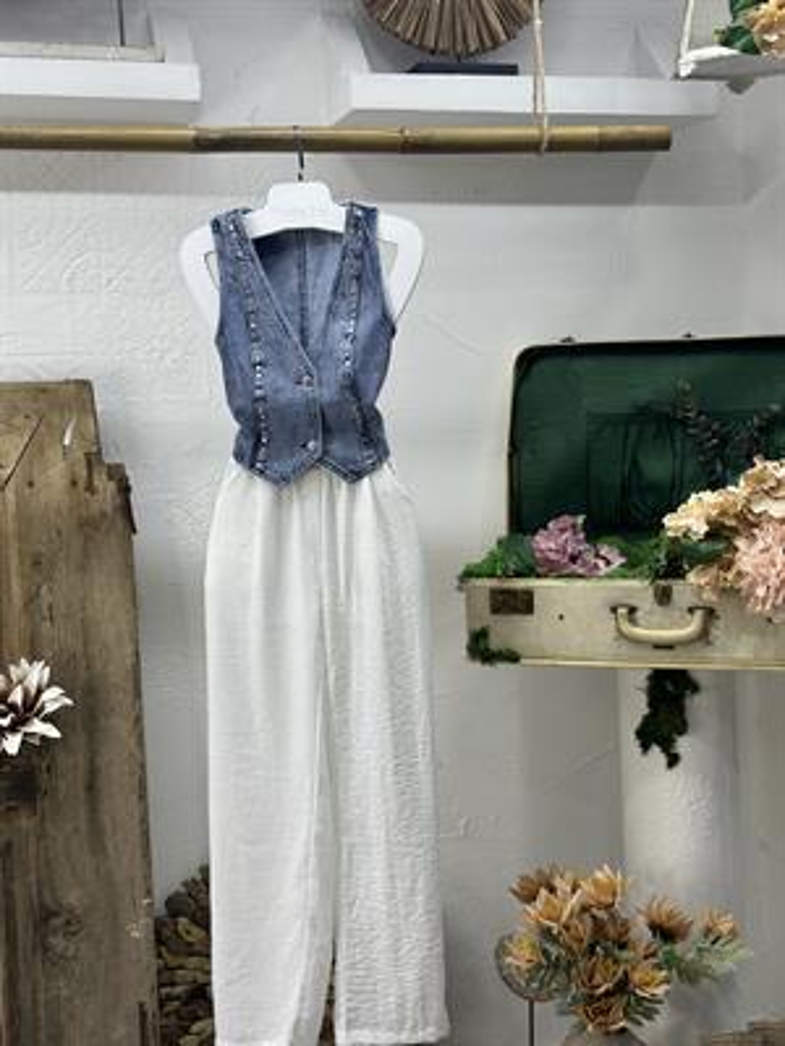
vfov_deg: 39.7
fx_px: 1451
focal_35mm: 48
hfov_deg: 30.3
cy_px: 523
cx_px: 392
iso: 64
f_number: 1.78
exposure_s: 1/112
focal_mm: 6.86
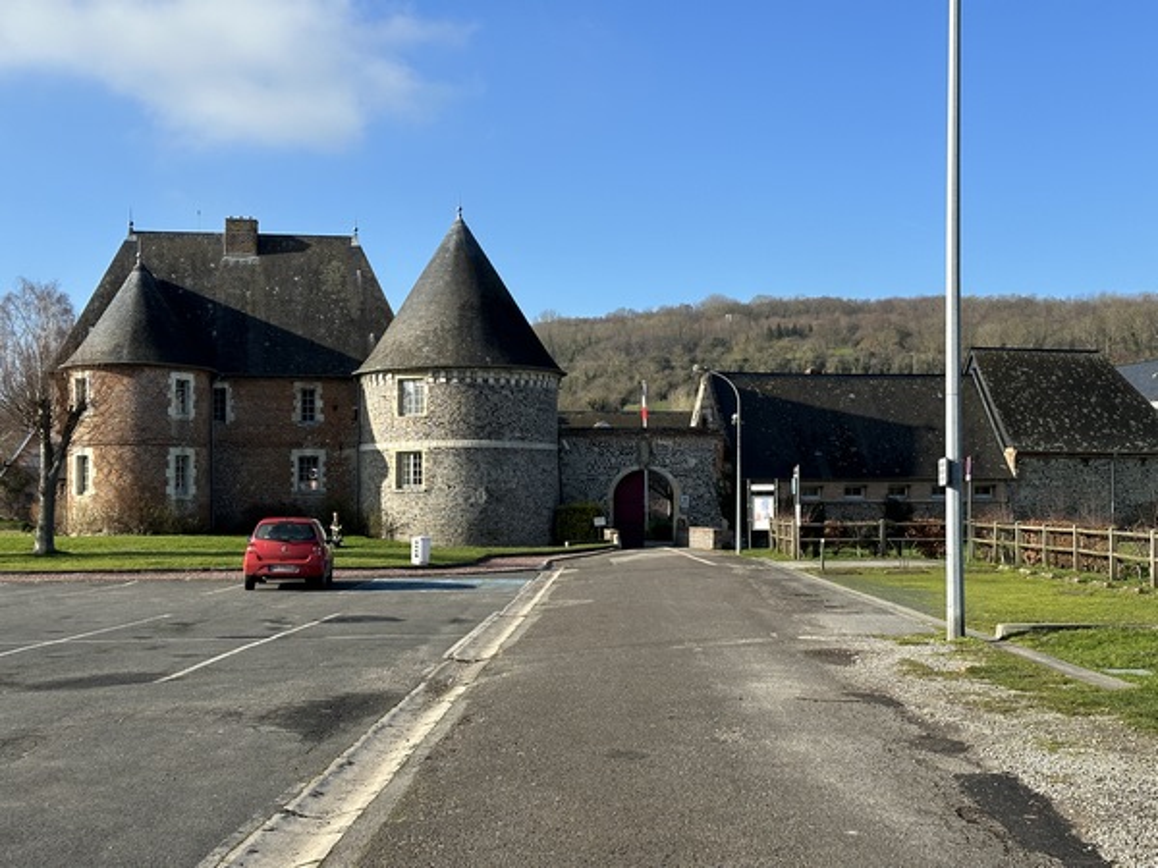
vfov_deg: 30.3
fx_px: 1606
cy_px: 434
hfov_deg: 39.7
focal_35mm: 48
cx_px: 579
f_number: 1.78
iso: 64
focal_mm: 6.86
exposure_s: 1/2809
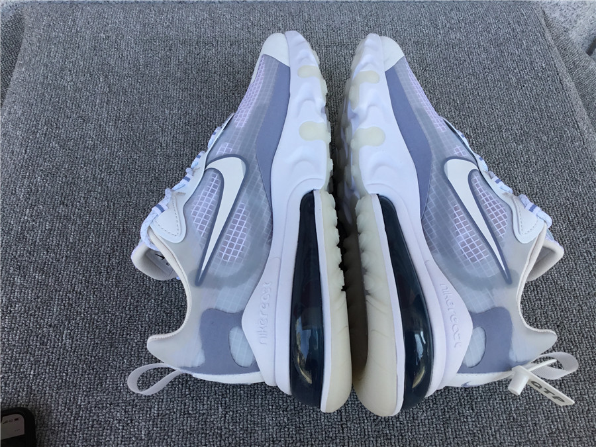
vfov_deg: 45.4
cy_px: 224
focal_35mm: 31
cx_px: 298
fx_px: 534
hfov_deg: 58.4
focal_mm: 3.3
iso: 25
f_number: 2.4
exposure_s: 1/243
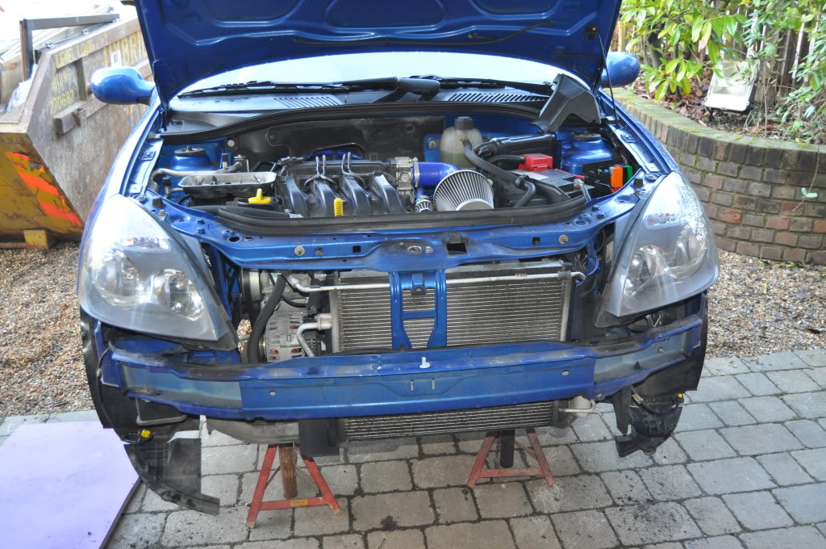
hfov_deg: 57.3
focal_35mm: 33
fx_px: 756
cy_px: 274
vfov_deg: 39.9
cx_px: 413
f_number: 3.5
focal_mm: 22
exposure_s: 1/100
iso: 800
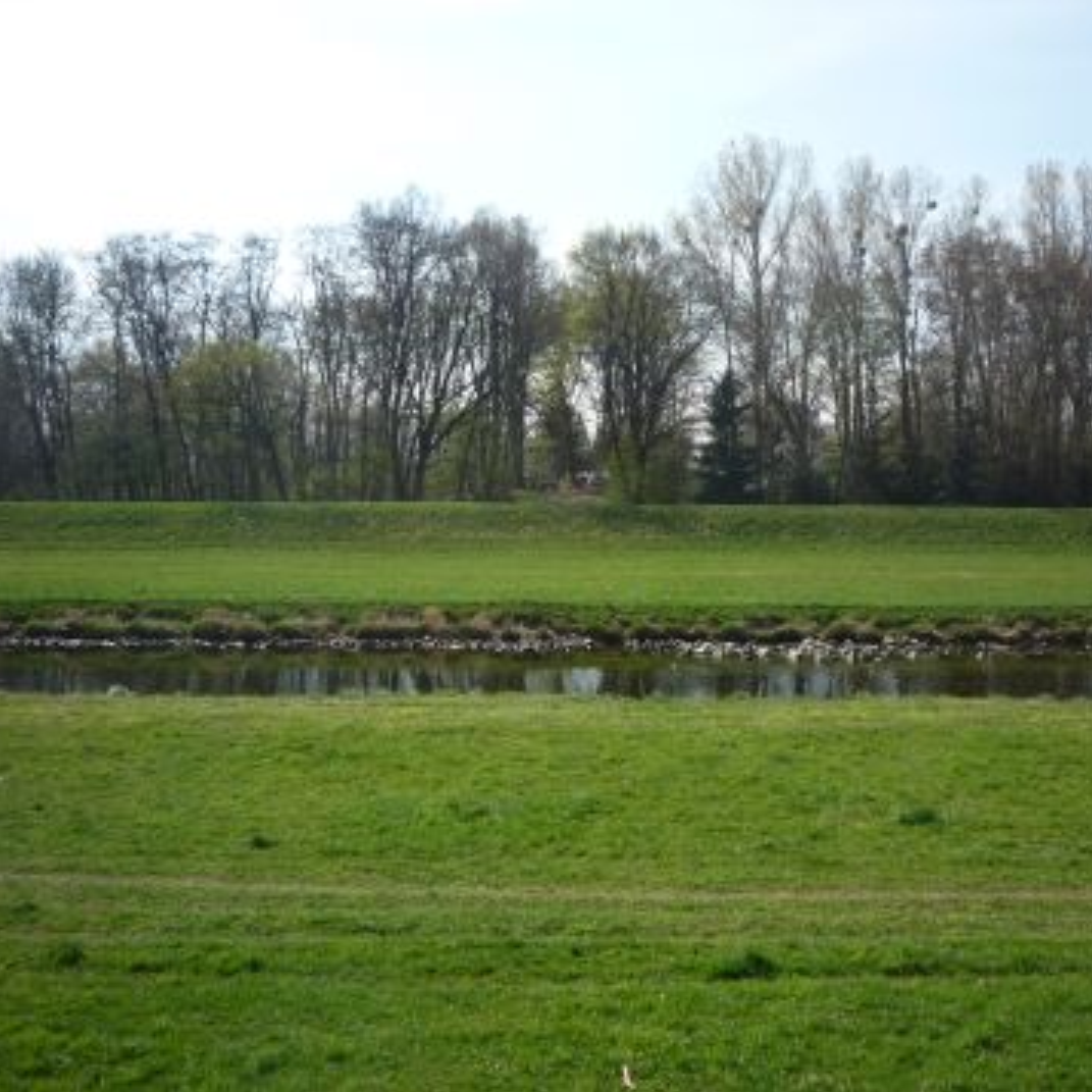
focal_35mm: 38
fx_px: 1356
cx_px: 621
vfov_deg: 43.9
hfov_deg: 43.8
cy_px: 544
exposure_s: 1/400
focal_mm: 5.2
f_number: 4.5
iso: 100
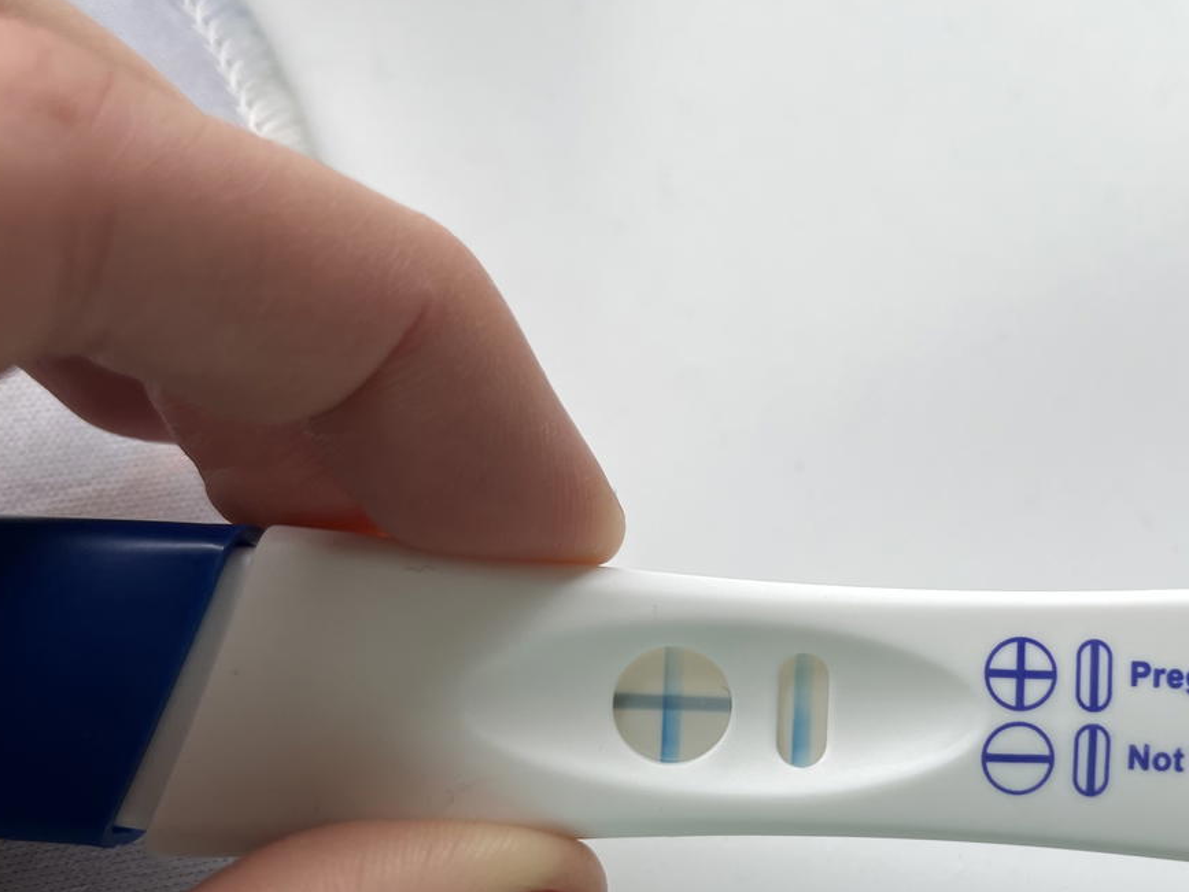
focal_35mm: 48
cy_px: 664
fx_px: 1648
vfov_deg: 29.8
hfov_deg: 38.7
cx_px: 882
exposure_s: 1/122
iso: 40
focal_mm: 5.1
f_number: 1.6
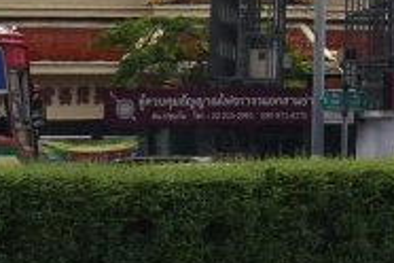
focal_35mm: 564
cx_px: 1390
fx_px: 6172
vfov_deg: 2.4
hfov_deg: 3.5
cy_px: -295
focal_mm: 50
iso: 200
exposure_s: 1/125
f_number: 10
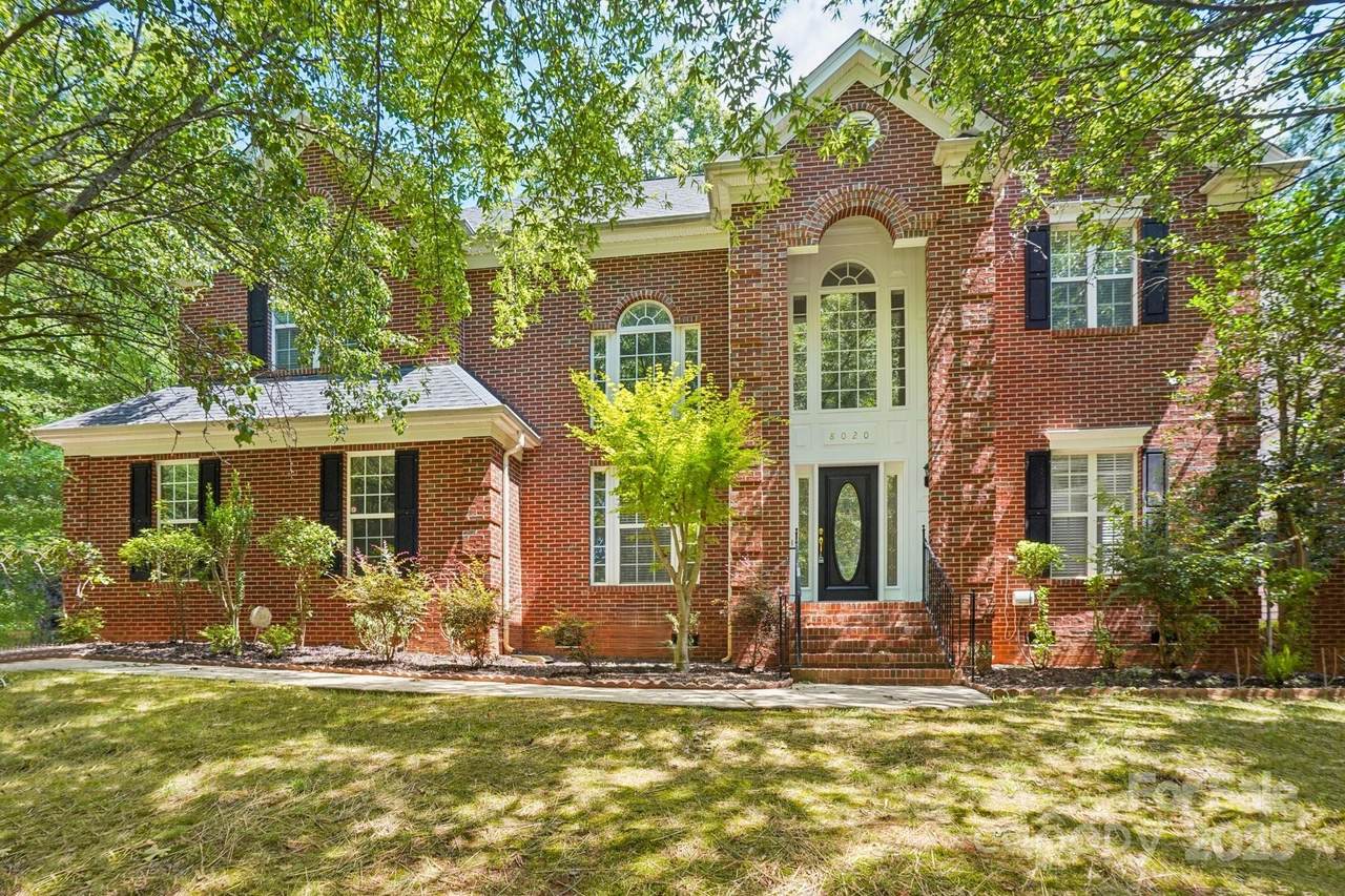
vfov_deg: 67.4
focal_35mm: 18
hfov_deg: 90.0
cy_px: 448
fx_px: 672
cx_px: 672
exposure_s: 1/100
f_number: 8
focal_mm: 18
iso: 400
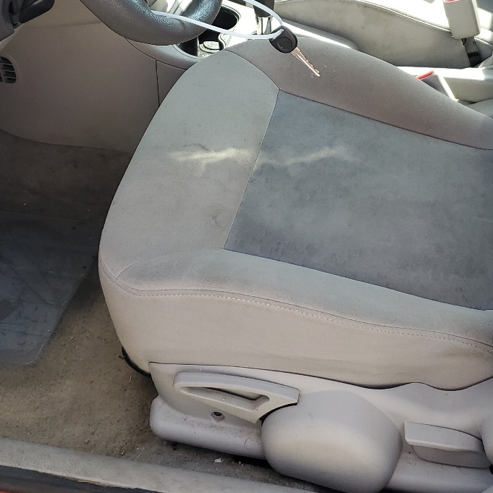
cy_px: 104
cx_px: 293
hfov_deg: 31.6
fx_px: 870
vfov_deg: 30.9
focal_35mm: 54
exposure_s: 1/455
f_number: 1.5
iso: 50
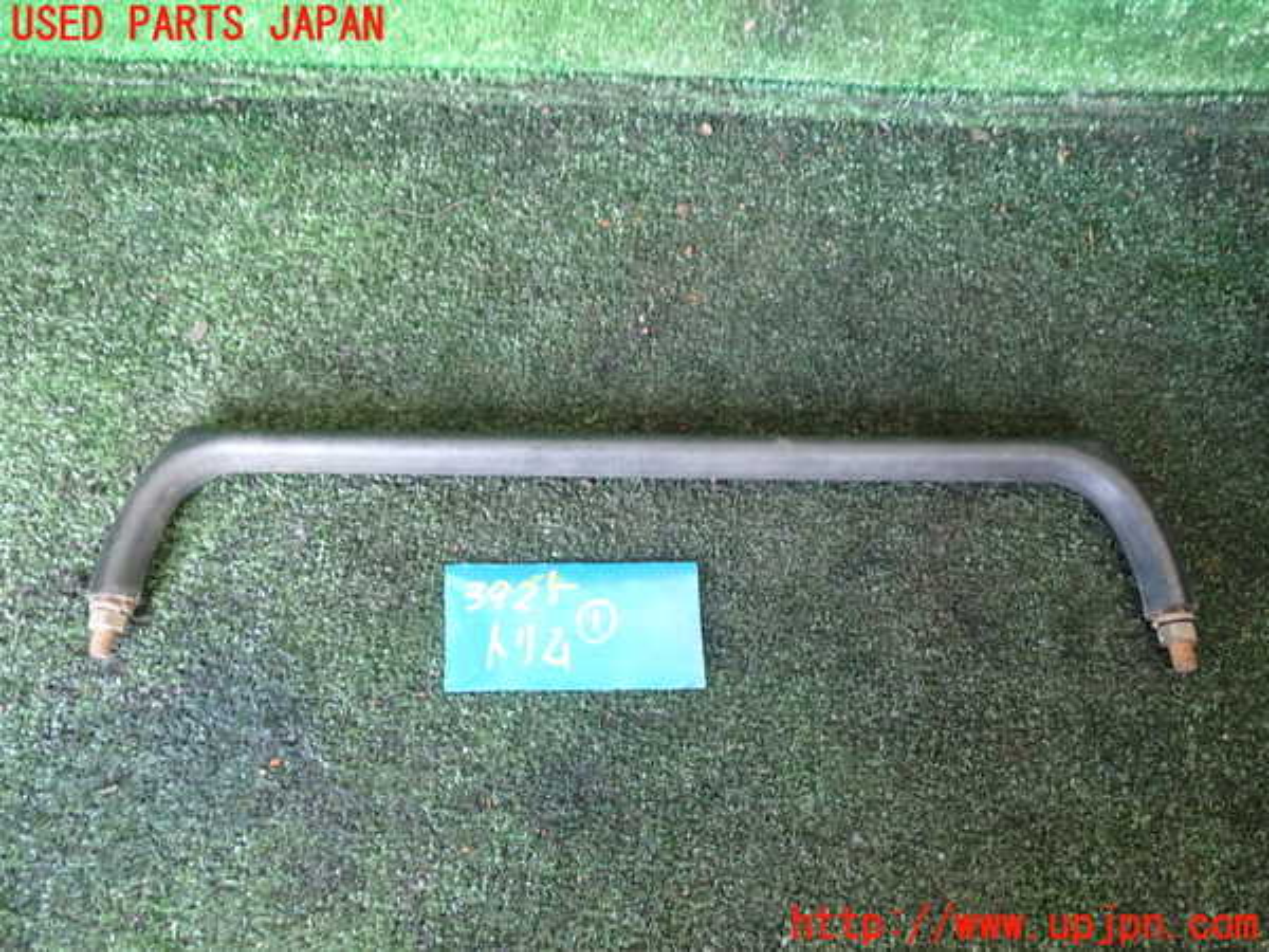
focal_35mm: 30
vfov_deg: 46.8
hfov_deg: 60.0
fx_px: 1100
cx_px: 634
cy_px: 476
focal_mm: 5.4
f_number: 2.3
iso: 500
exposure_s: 1/30
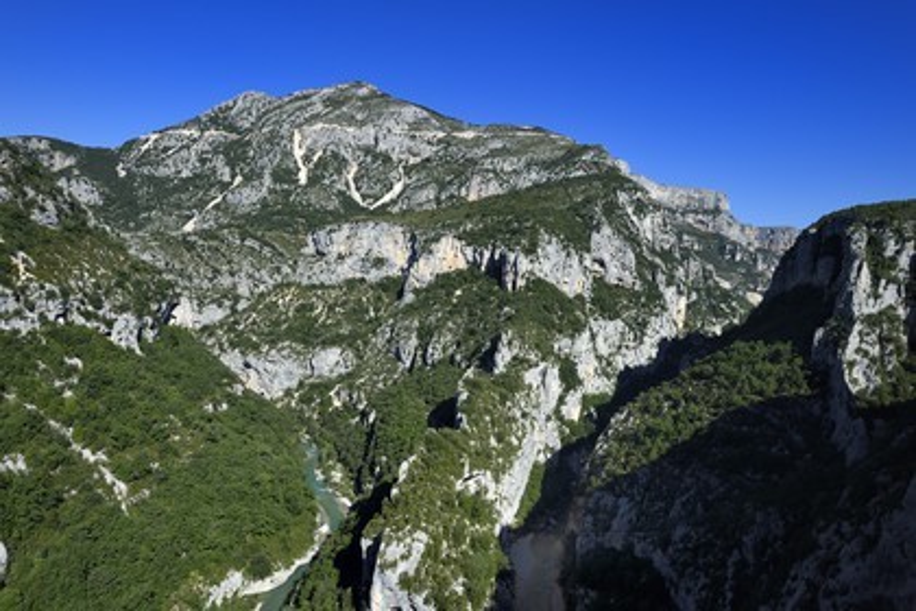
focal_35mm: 22
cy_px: 306
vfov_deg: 57.2
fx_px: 560
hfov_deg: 78.6
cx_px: 458
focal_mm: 22
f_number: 11
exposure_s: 1/250
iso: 200
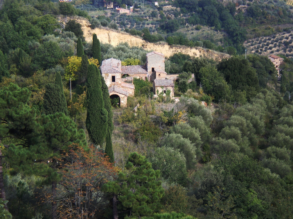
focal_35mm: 108
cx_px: 146
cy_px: 110
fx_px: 914
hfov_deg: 18.2
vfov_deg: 13.7
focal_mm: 18.9
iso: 64
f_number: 5.9
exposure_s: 1/100
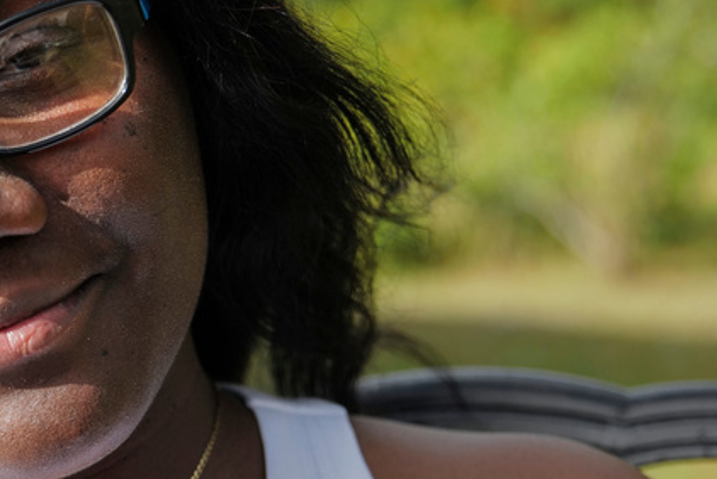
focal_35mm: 114
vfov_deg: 12.0
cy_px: 344
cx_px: 42
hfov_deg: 17.6
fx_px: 2272
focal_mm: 47
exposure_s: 1/2000
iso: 400
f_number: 4
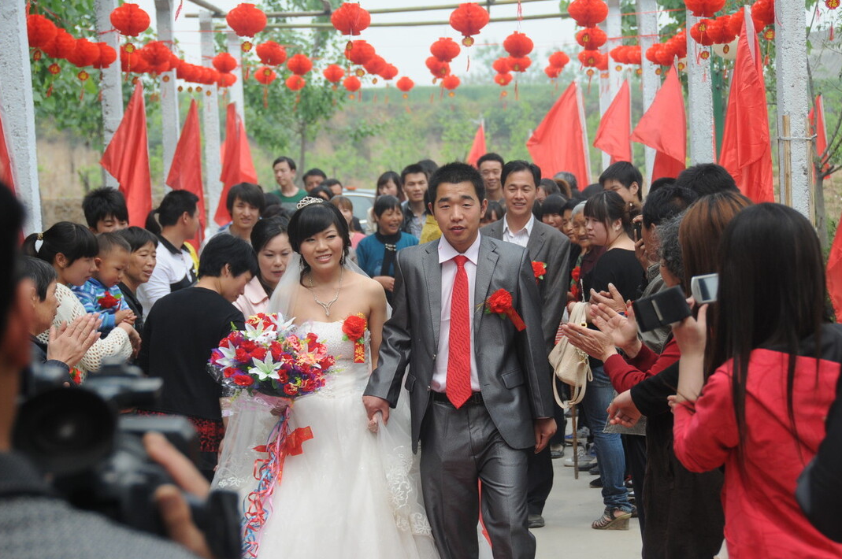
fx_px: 2359
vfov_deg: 13.5
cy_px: 306
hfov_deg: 20.2
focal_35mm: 101
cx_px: 440
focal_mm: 60
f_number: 4.8
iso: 400
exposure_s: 1/800
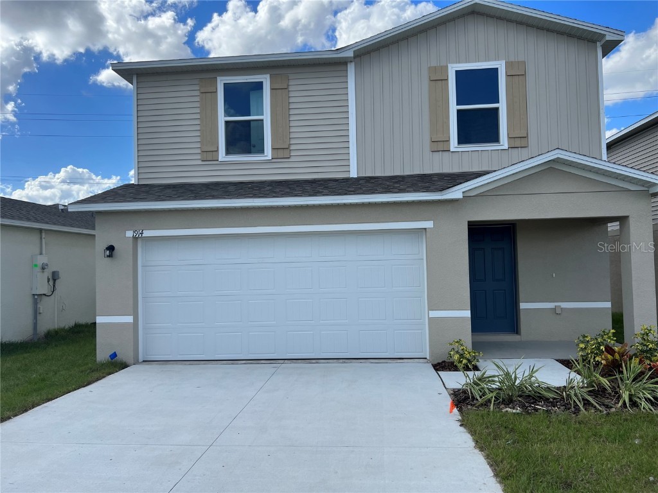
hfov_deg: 67.3
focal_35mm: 26
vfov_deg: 53.1
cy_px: 246
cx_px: 329
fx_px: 494
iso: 50
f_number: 1.5
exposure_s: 1/3356
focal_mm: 5.7
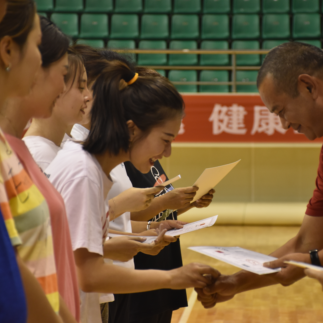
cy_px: 162
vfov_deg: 10.1
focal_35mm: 173
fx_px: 1826
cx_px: 213
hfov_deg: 10.1
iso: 1100
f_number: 5.3
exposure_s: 1/160
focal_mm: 90
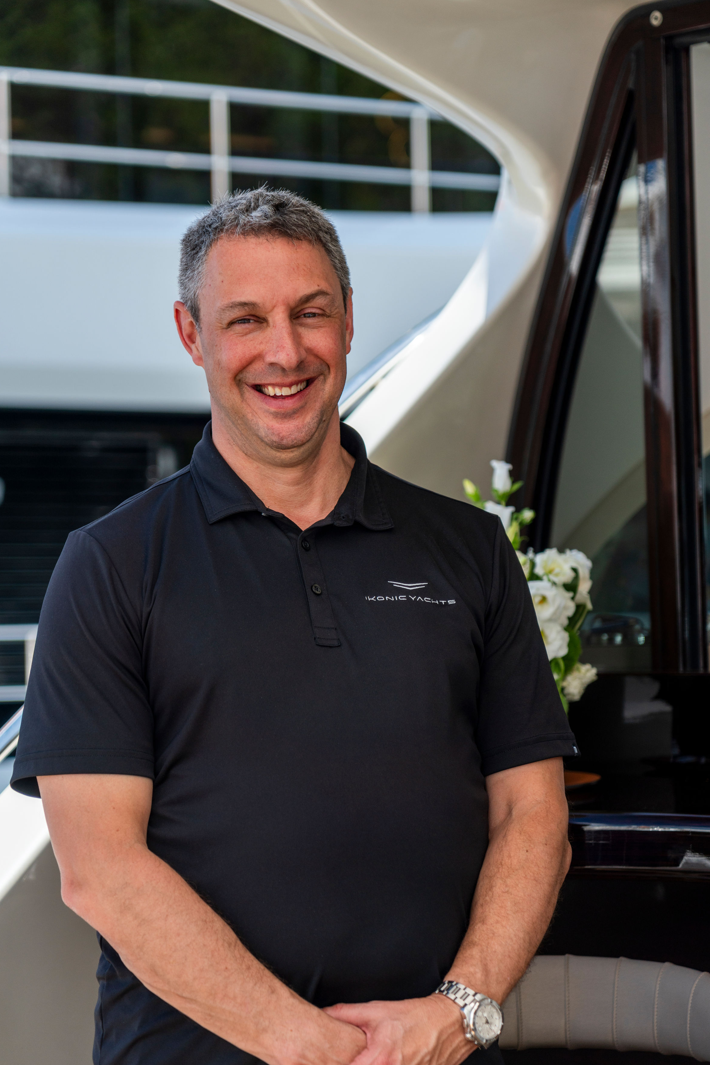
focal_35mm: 103
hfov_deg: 13.3
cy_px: 537
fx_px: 3046
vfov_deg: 19.8
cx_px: 358
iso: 200
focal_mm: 101
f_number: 4
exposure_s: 1/200
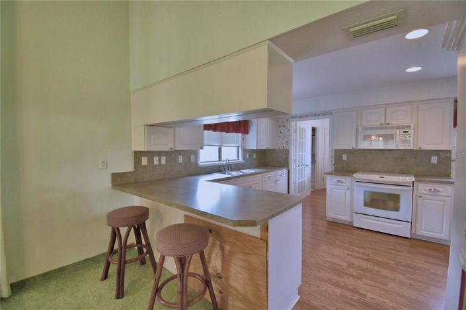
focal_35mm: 15
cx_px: 233
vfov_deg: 77.2
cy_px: 155
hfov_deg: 100.4
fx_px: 194
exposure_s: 1/50
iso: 400
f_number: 4.5
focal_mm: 10
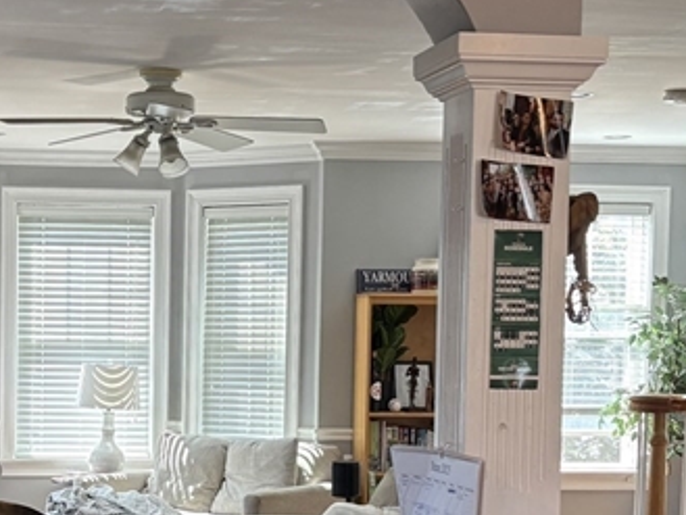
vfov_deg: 18.1
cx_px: 81
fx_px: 1606
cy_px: 390
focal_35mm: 81
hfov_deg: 23.5
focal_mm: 5.96
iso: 125
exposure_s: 1/120
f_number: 1.6
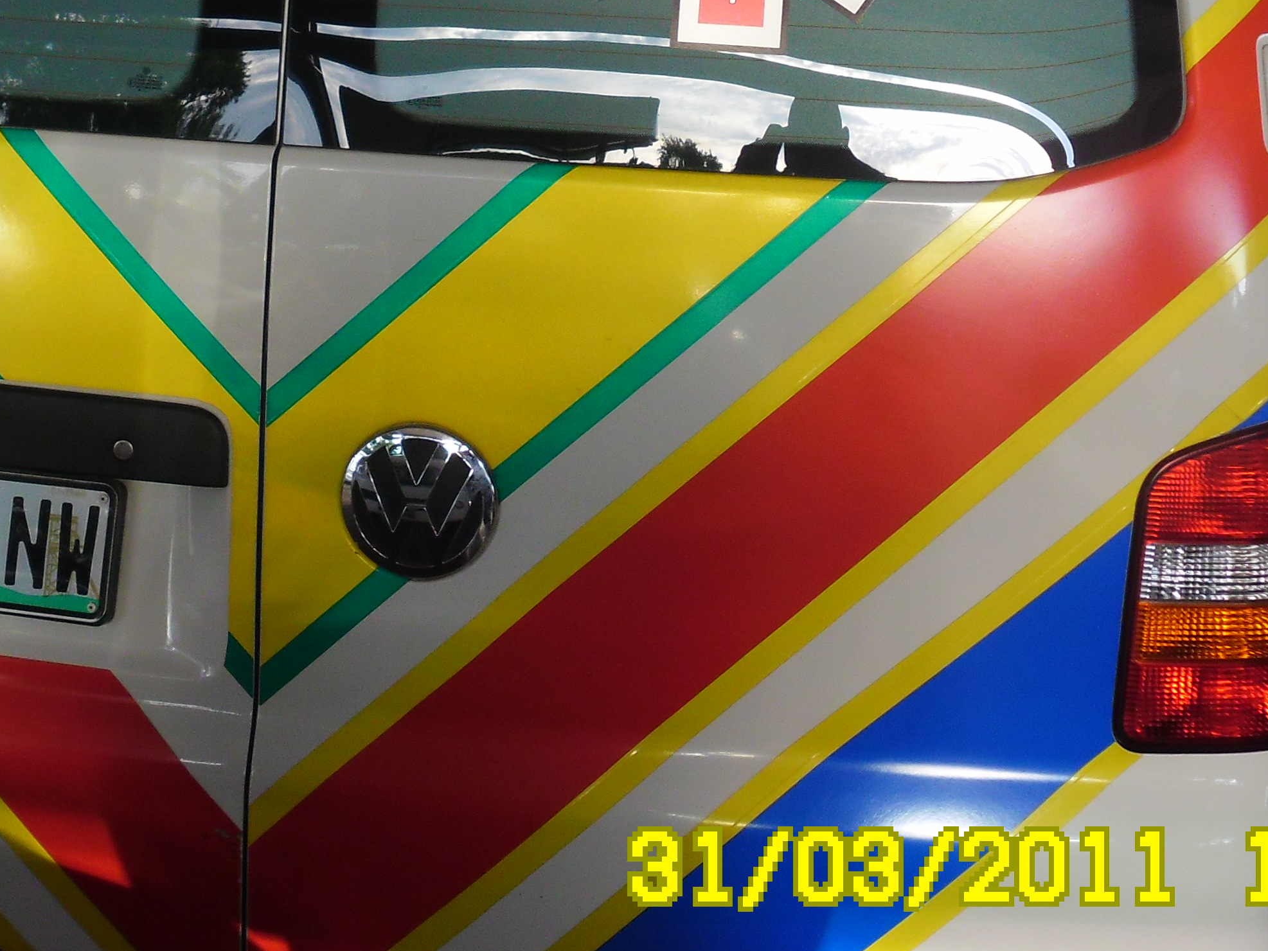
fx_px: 2747
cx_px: 555
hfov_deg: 26.0
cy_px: 120
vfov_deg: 19.3
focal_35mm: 75
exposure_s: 1/90
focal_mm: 6.6
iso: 100
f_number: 4
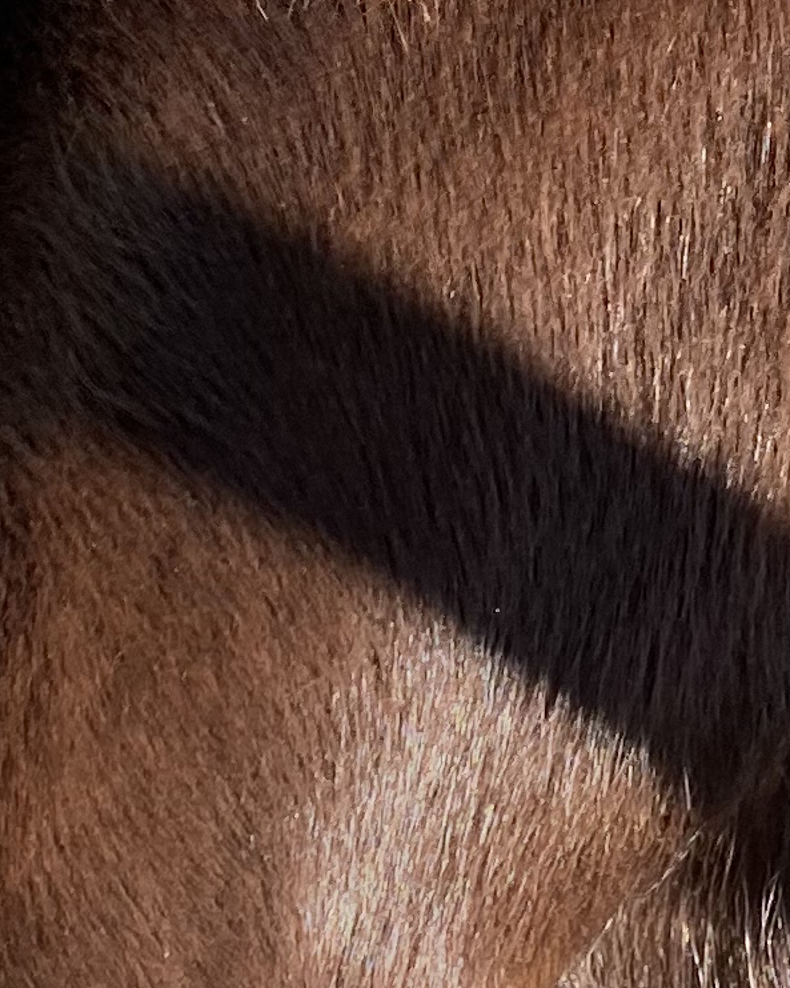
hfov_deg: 11.1
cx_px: 48
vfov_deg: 13.0
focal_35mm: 138
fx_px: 4032
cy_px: -603
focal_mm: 4.25
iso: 32
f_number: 1.8
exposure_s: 1/454
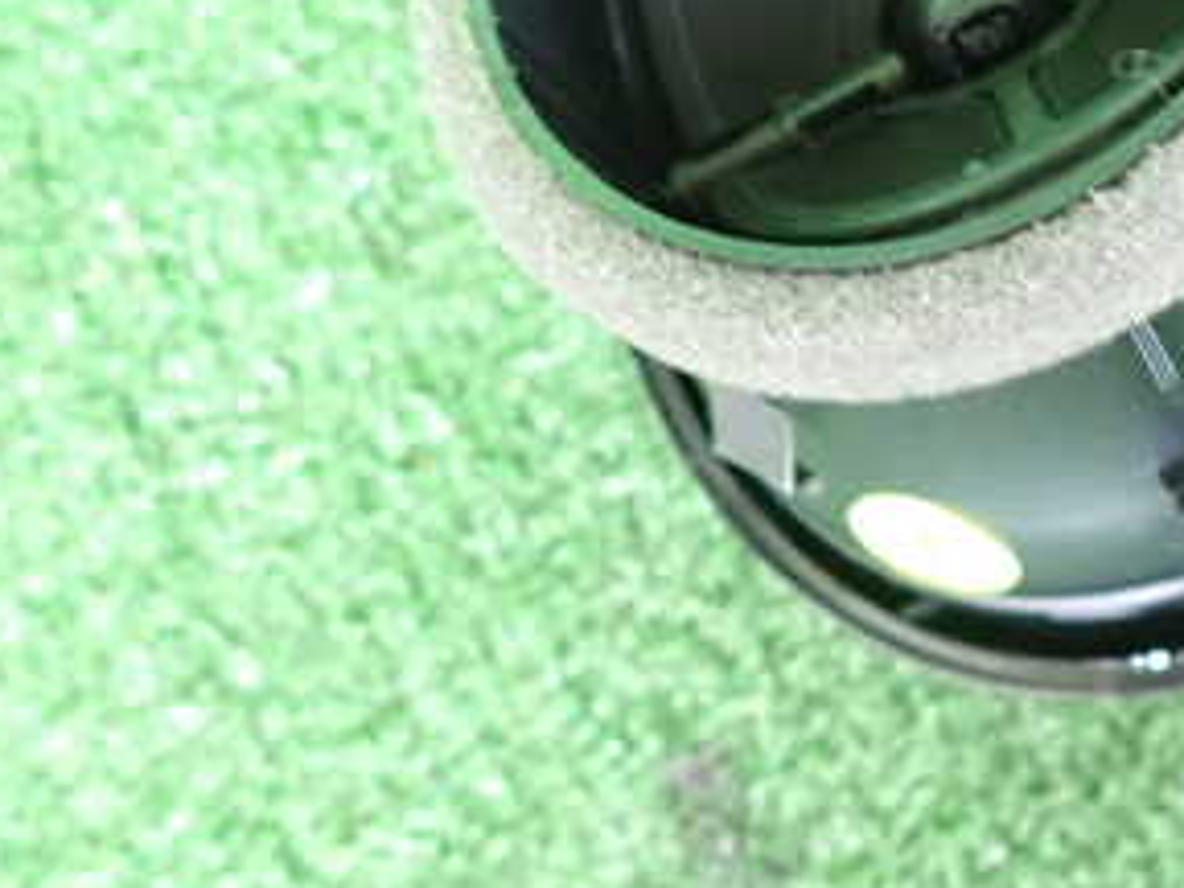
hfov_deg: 34.6
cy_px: 86
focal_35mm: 52
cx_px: 1077
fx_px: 1779
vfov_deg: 27.0
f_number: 2
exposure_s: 1/20
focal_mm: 4.5
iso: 800
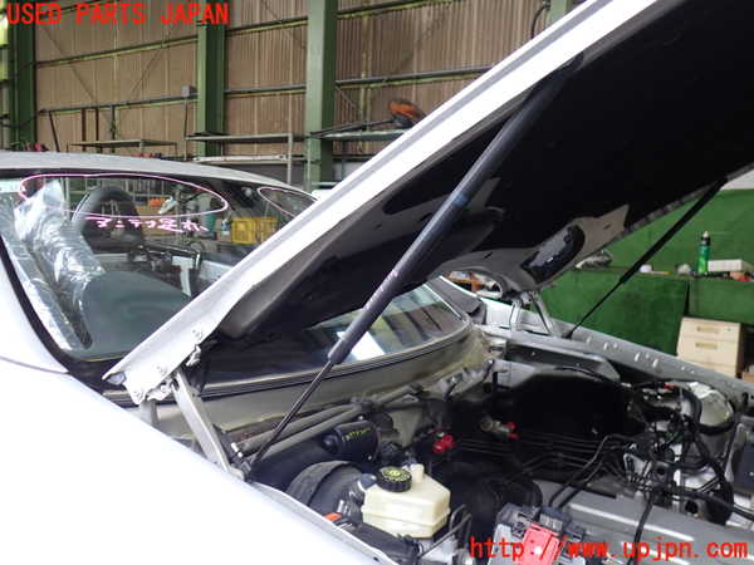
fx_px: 653
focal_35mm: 30
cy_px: 282
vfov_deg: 46.8
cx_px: 377
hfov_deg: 60.0
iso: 200
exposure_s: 1/50
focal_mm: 5.4
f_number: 2.3
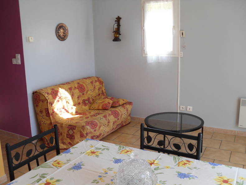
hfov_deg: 54.0
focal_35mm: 34
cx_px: 123
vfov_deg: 41.8
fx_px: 242
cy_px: 92
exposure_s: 1/76
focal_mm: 6
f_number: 2.8
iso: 100
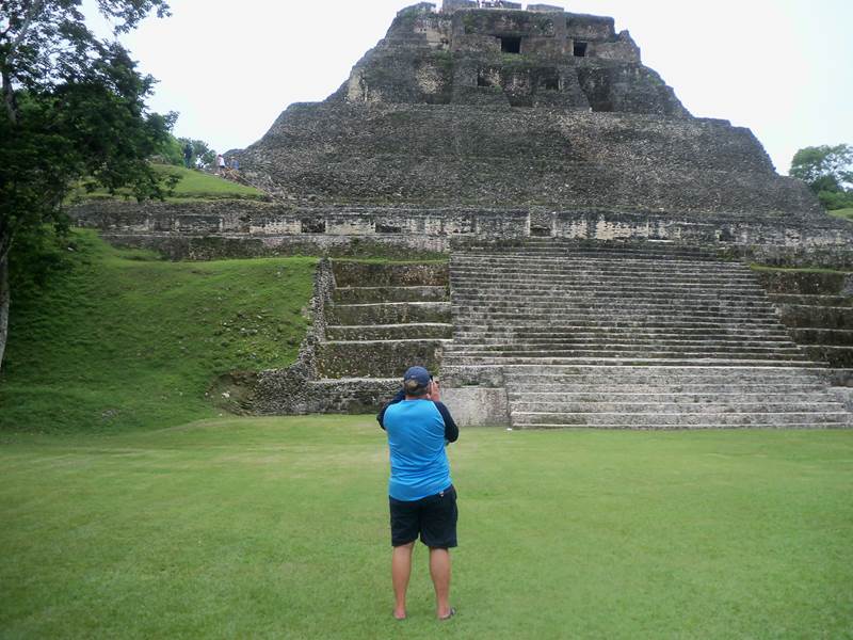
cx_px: 426
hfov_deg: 49.0
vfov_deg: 37.7
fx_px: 936
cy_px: 320
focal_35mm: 38
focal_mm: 6.3
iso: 100
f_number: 3.5
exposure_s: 1/500
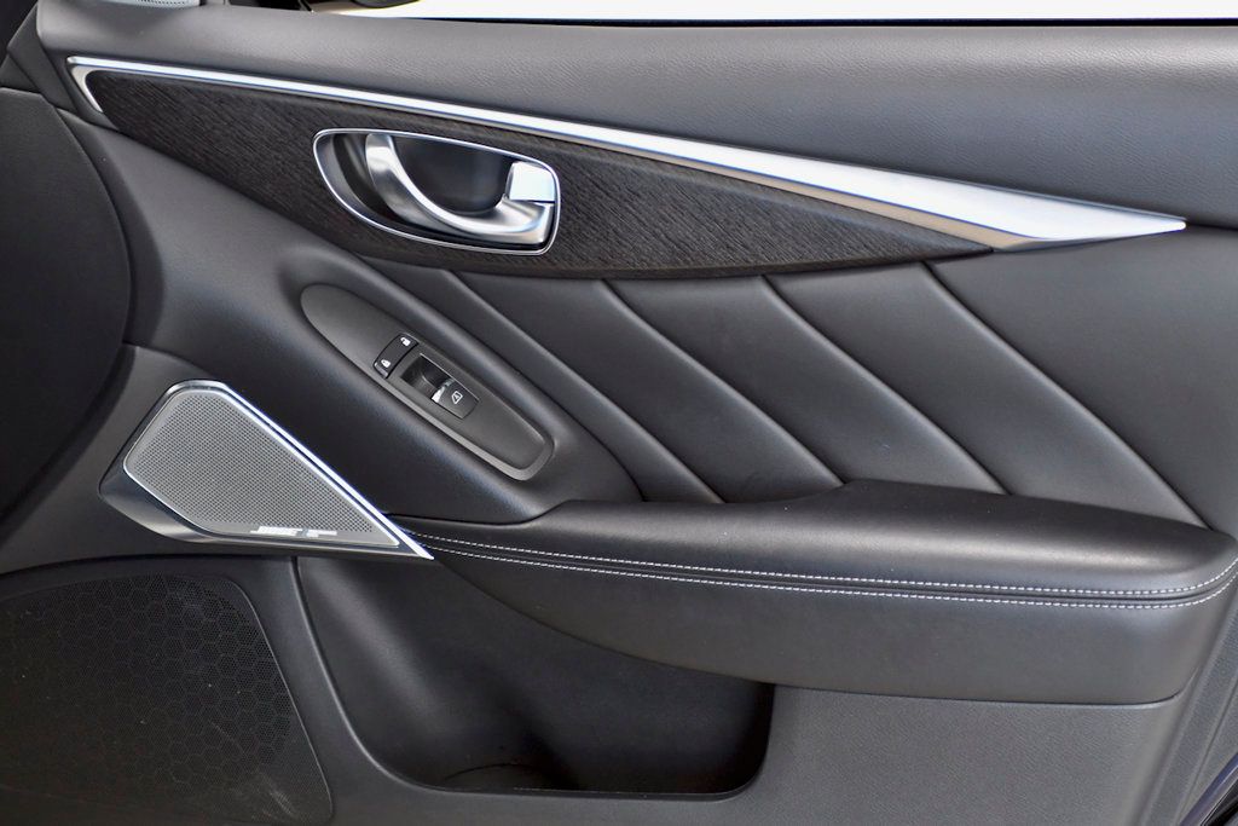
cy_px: 413
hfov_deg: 24.2
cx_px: 619
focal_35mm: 84
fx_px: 2889
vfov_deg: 16.3
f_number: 3.5
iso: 1250
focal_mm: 56
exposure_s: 1/250
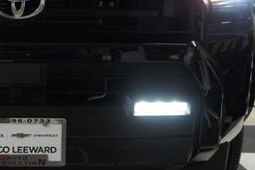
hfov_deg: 24.4
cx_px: 13
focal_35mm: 80
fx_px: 567
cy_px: 62
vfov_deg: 17.0
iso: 400
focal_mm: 22
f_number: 4
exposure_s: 1/40
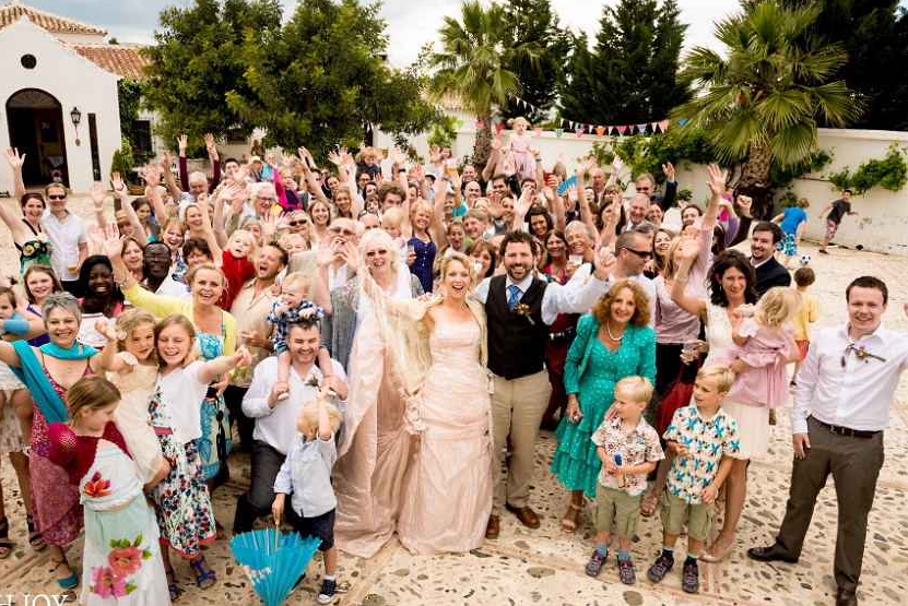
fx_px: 656
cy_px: 317
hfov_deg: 69.3
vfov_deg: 49.6
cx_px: 420
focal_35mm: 26
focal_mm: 24
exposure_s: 1/125
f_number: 11
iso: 200
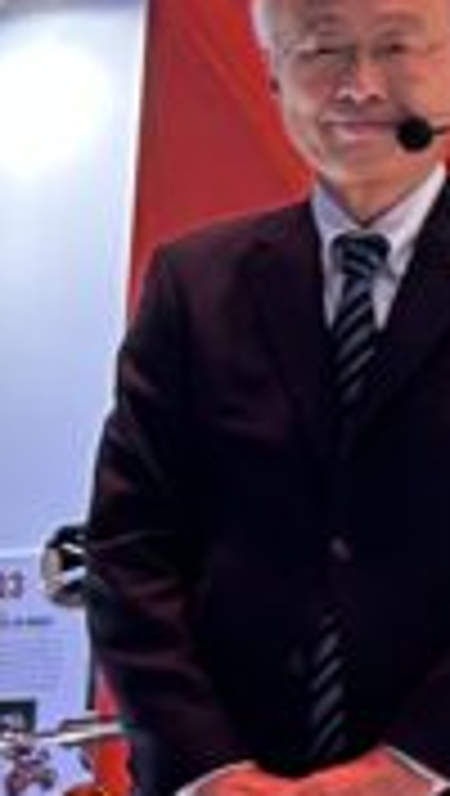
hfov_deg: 6.0
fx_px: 4059
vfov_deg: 11.2
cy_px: 216
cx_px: 1184
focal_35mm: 192
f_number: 1.5
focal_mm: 5.7
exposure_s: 1/100
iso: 64
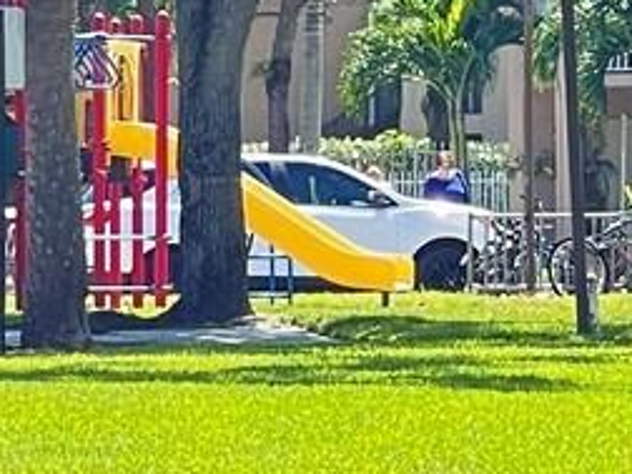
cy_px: -268
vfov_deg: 3.6
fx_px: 7431
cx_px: 677
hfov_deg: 4.9
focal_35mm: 407
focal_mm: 7.5
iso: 20
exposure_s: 1/243
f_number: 2.2
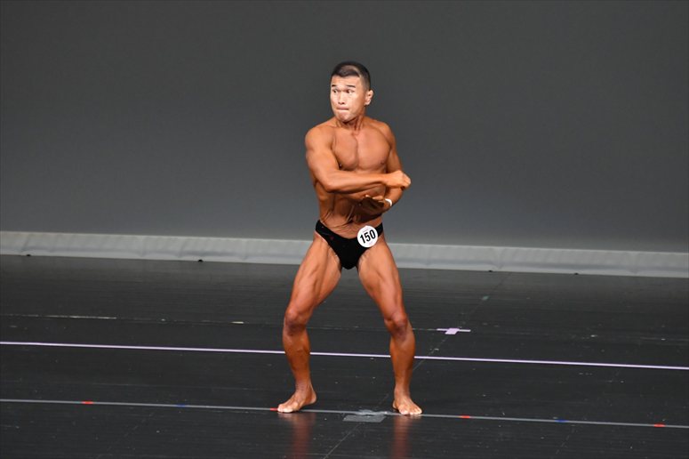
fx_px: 6026
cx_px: 344
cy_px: 230
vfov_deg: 4.4
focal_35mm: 315
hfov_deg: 6.5
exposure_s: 1/400
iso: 4000
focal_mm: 210
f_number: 5.6
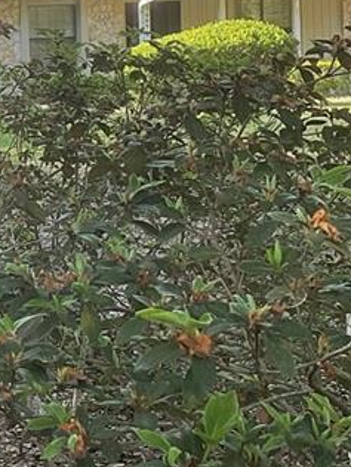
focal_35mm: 110
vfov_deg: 17.8
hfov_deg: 13.2
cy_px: 158
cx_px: -40
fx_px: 1487
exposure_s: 1/197
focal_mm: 3
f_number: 1.8
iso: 16
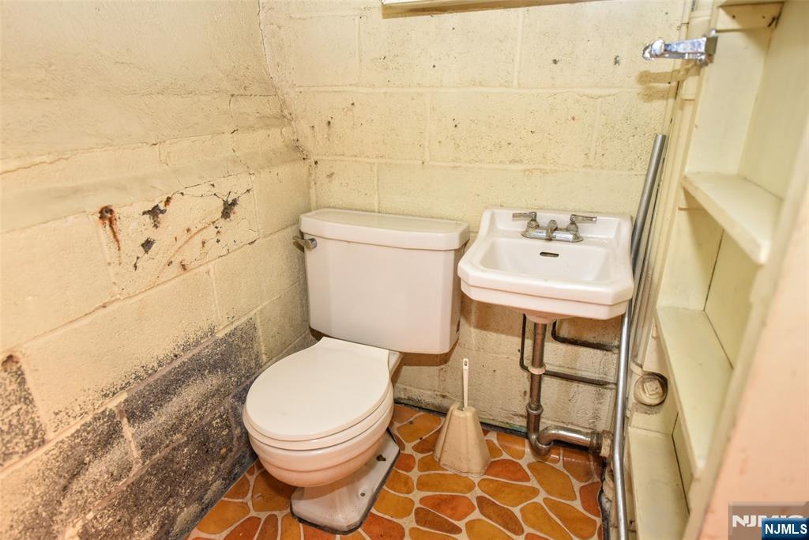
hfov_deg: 81.2
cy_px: 270
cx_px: 404
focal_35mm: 21
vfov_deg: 59.5
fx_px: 472
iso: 3200
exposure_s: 1/60
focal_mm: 21
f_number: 2.8
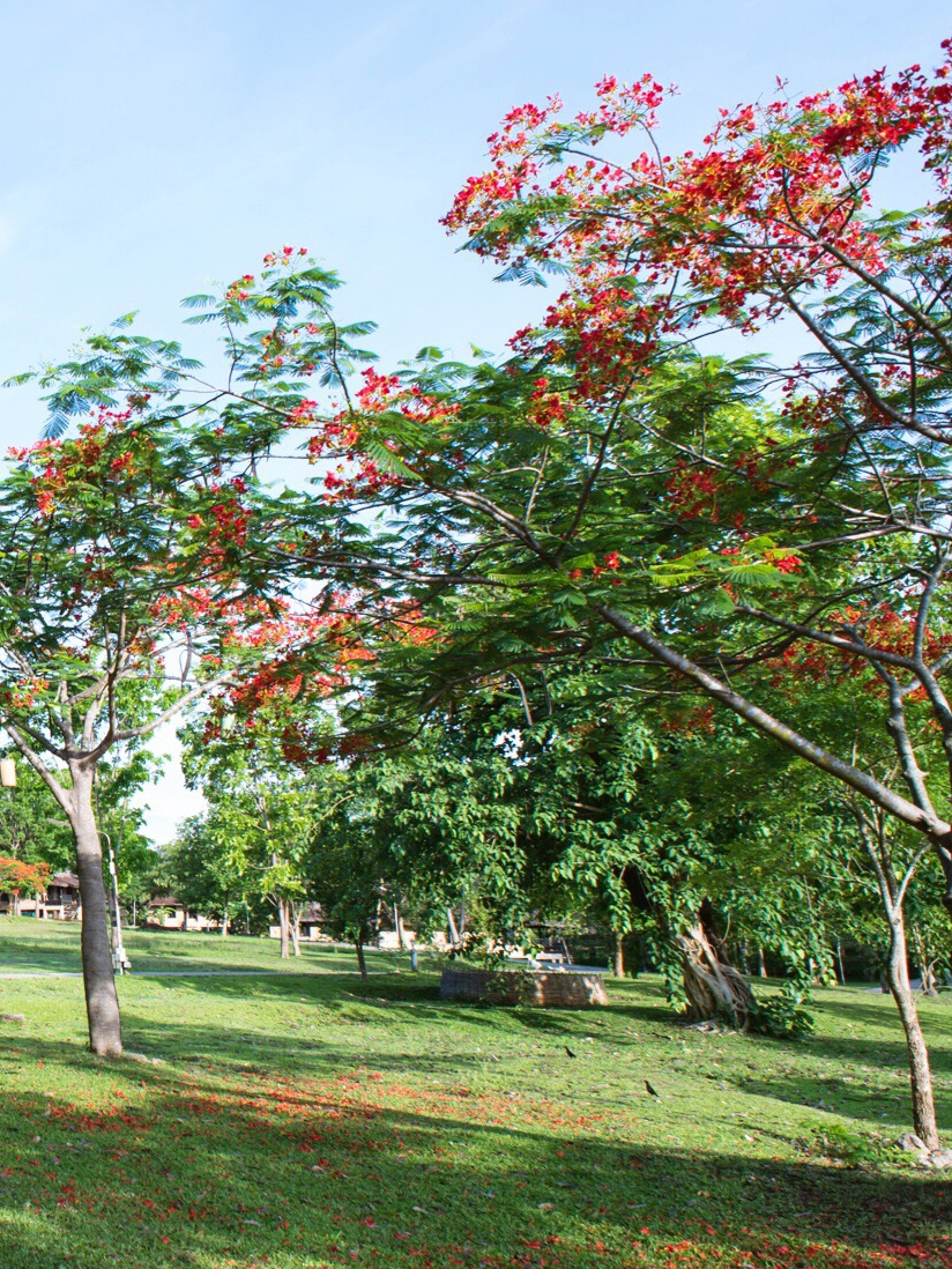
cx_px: -178
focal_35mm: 35
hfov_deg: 33.5
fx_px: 1283
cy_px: 699
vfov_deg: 52.5
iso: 140
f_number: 9
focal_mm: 20
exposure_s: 1/100
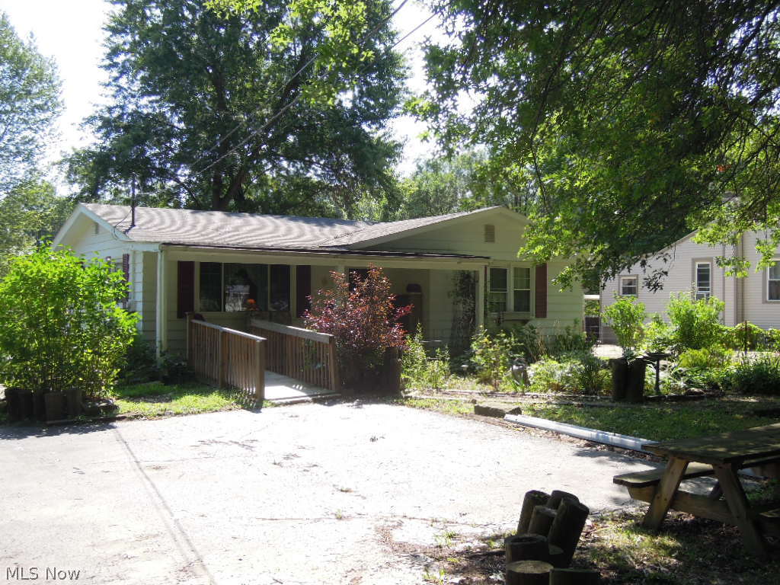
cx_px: 390
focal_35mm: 40
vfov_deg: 36.0
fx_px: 901
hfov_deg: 46.8
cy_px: 292
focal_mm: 7.2
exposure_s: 1/640
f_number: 3.3
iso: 160
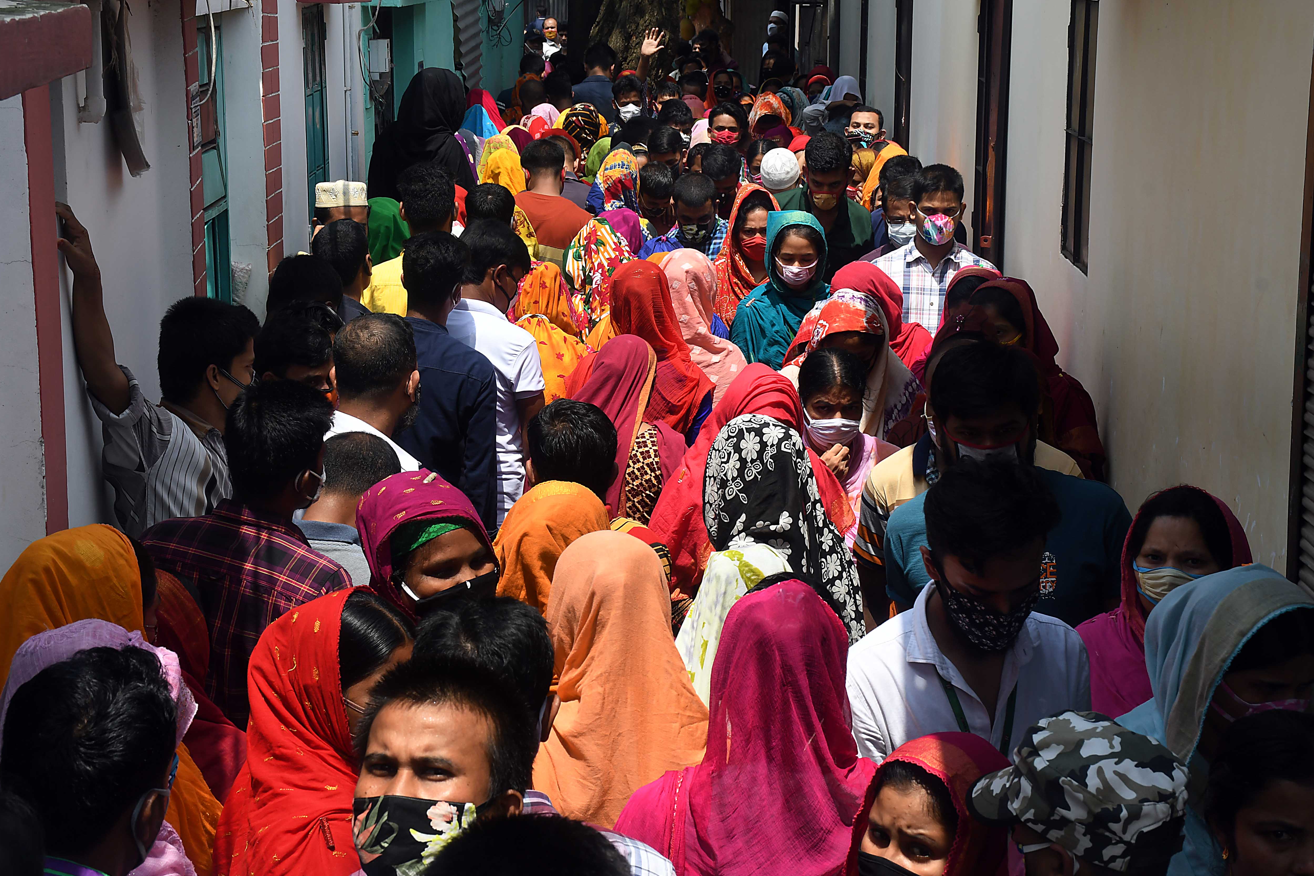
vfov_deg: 17.1
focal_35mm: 80
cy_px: 427
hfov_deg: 25.4
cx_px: 621
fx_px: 2920
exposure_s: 1/200
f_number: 13
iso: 200
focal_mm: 48
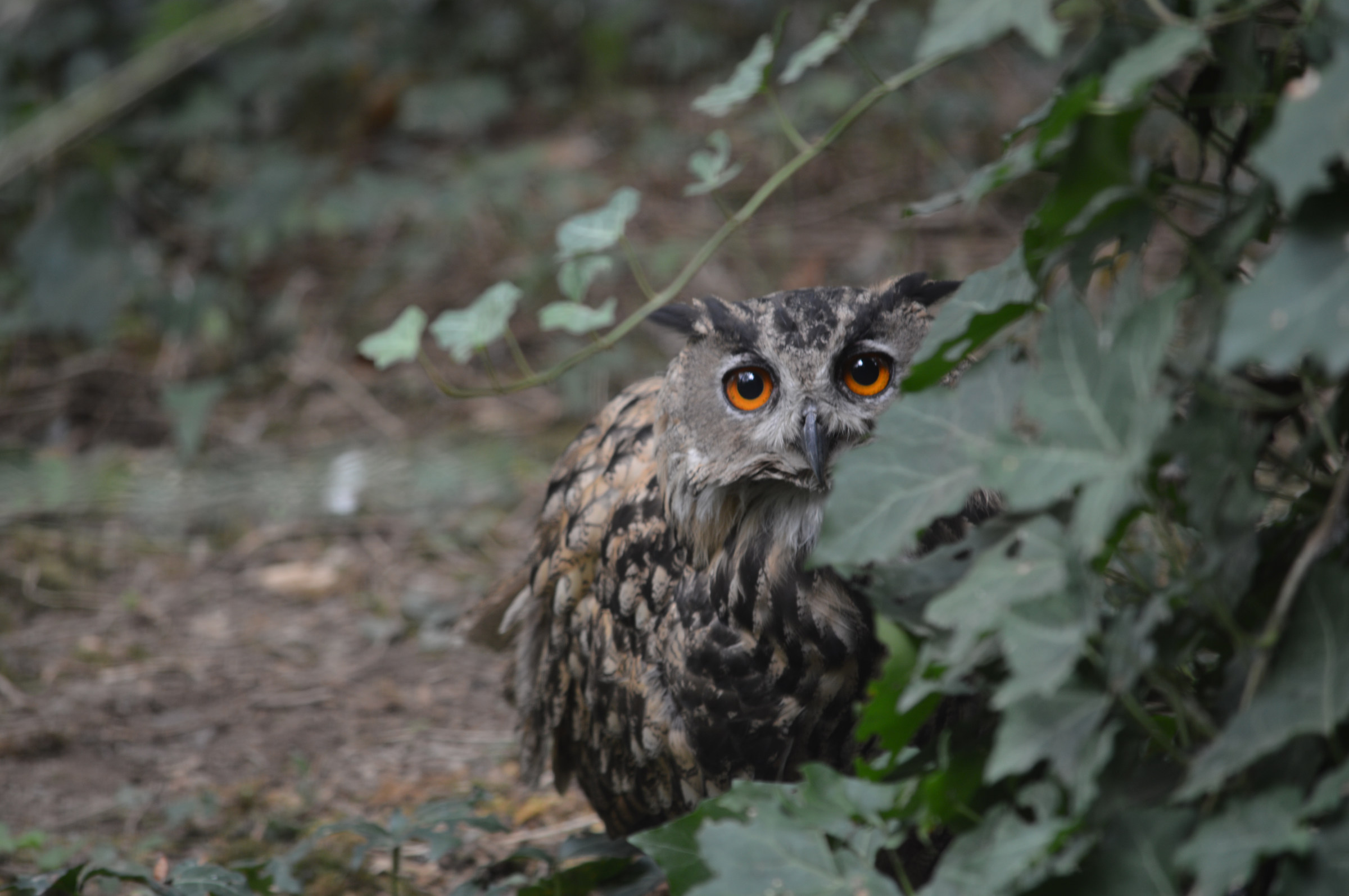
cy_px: 448
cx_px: 674
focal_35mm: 315
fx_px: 11791
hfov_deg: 6.5
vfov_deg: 4.4
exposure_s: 1/3
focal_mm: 210
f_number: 5.3
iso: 100
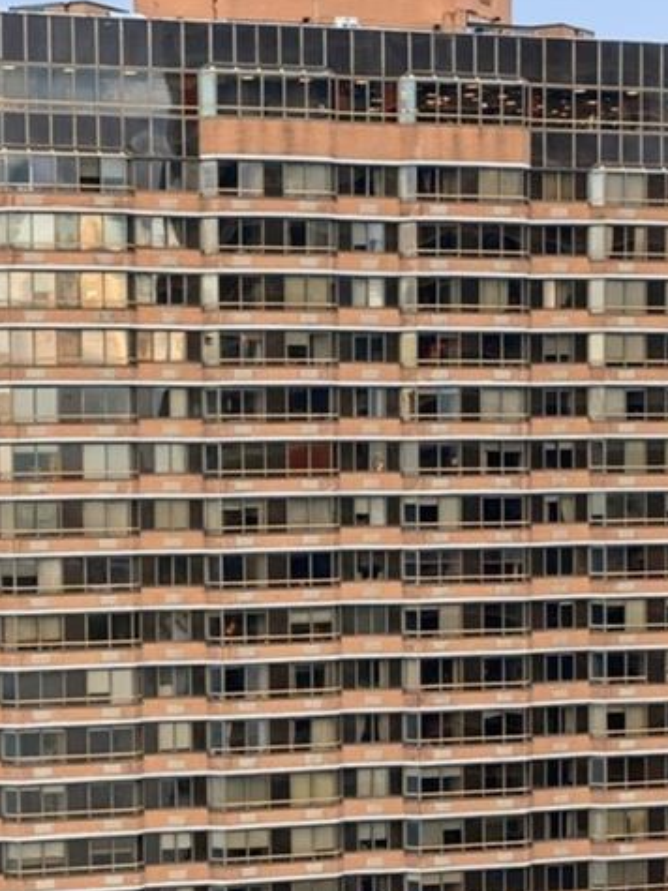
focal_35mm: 116
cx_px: 325
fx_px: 2986
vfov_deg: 16.8
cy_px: 757
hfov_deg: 12.8
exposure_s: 1/320
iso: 400
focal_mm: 14.4
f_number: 2.8
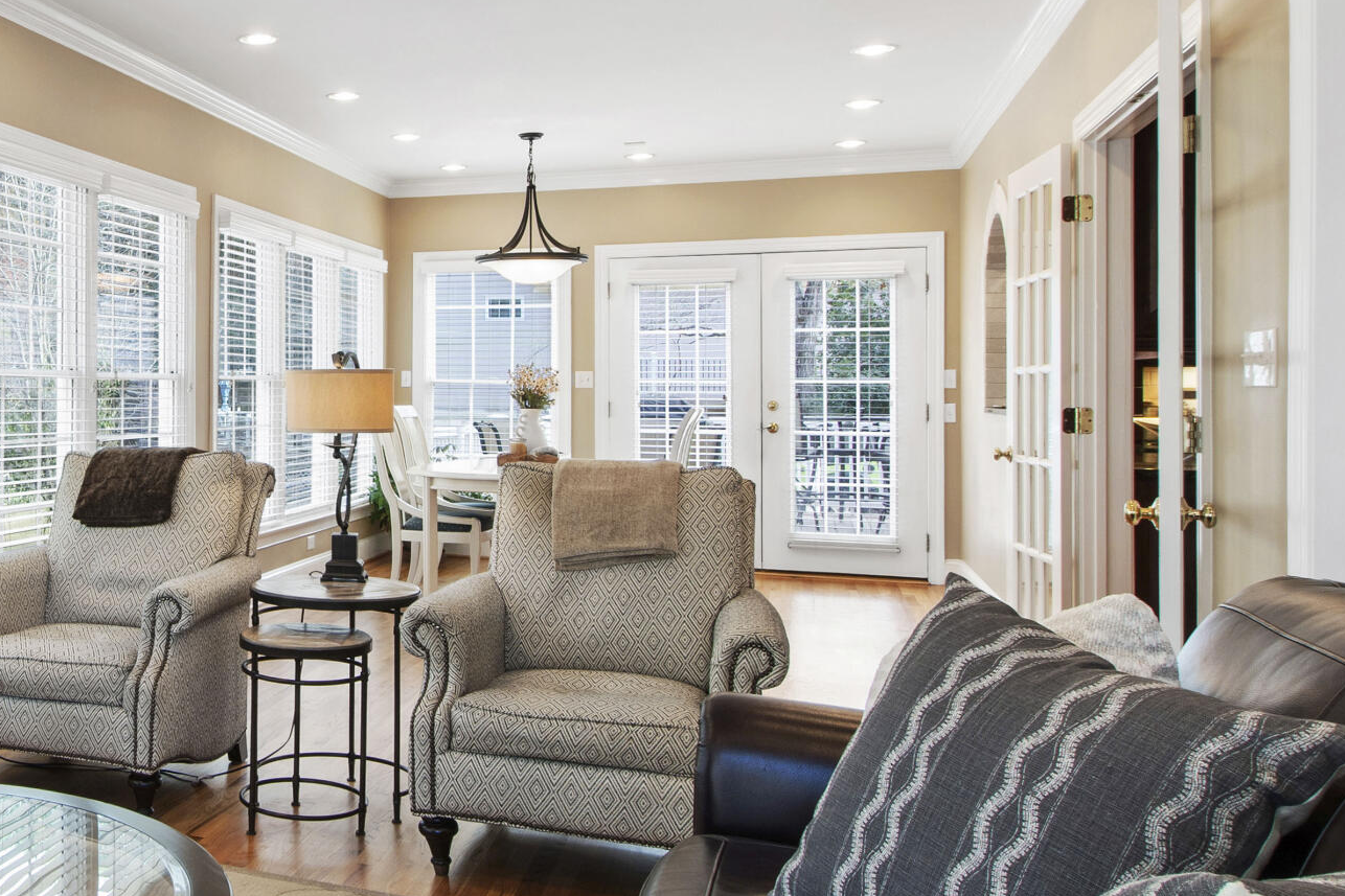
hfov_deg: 49.3
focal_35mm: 35
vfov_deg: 37.8
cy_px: 388
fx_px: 1307
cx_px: 166
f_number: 8
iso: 100
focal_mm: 10
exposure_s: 1/2.5
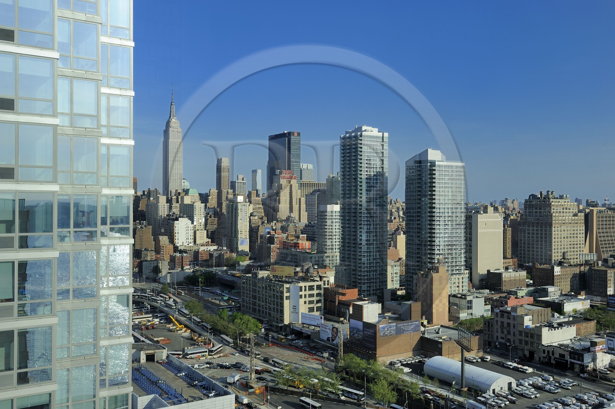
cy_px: 204
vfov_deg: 37.8
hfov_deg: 54.5
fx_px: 597
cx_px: 308
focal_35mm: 35
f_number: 11
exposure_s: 1/250
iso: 200
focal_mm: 35
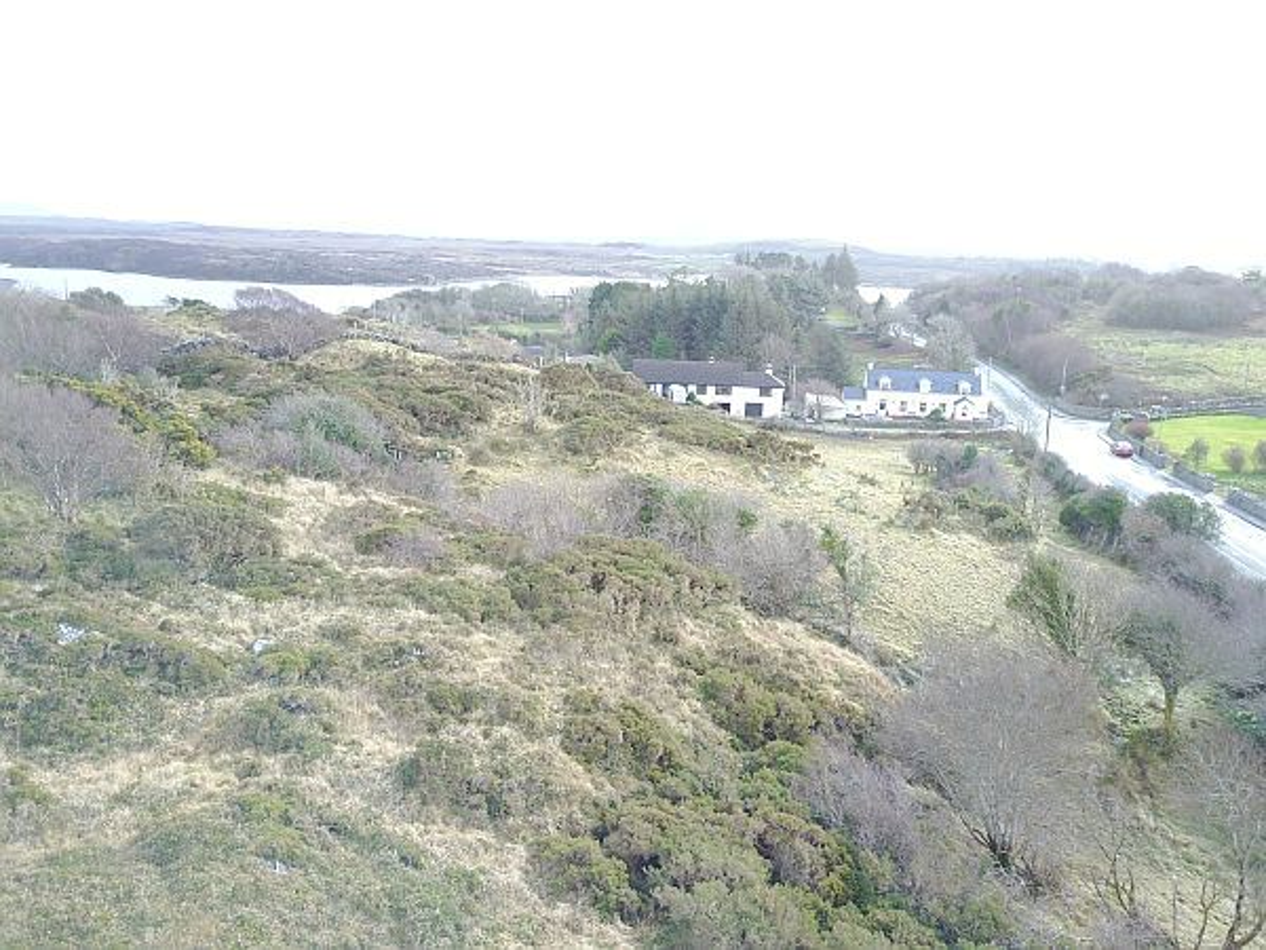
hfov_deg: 67.3
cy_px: 475
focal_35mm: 26
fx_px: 951
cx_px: 633
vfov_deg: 53.1
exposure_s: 1/147
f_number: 2.2
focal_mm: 4.73
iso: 100
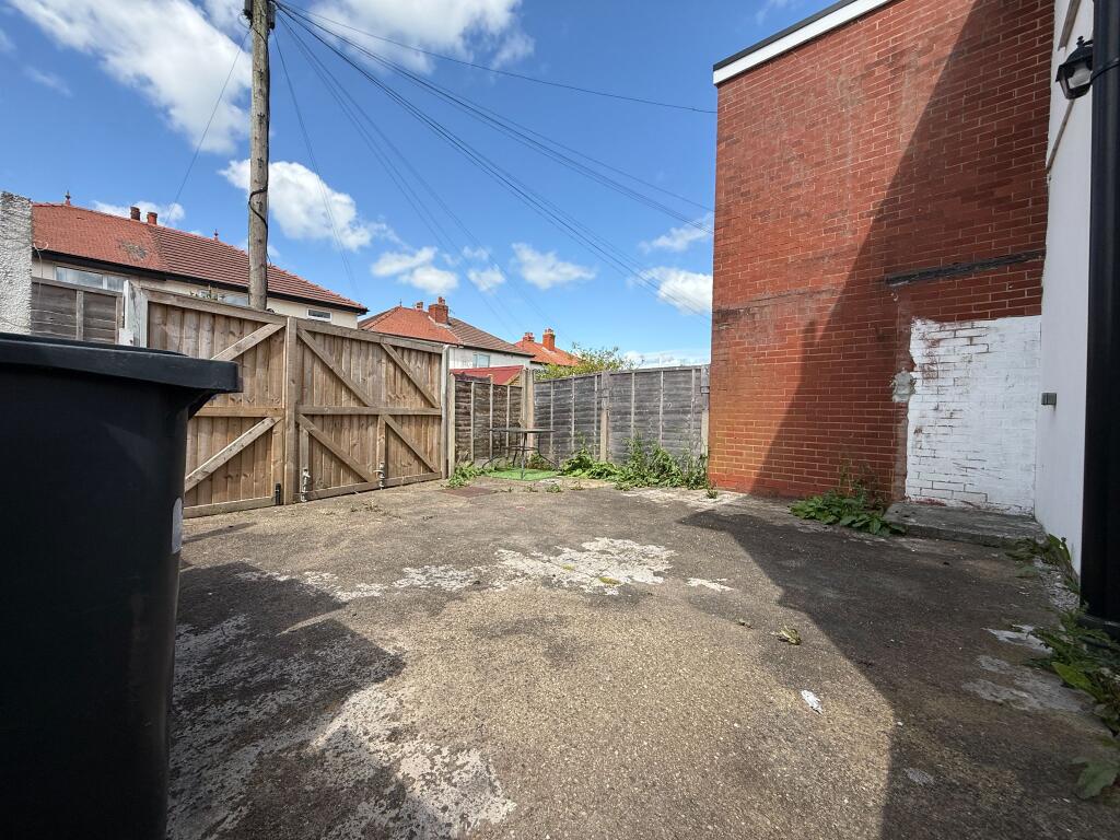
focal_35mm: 14
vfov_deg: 85.7
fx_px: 453
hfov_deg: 102.1
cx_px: 560
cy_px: 420
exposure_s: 1/1497
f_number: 2.2
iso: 50
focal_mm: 2.22
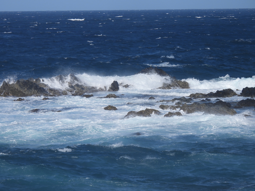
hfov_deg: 7.6
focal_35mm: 260
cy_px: 96
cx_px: 128
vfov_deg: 5.7
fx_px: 1915
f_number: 4.5
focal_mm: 46.4
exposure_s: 1/500
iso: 100
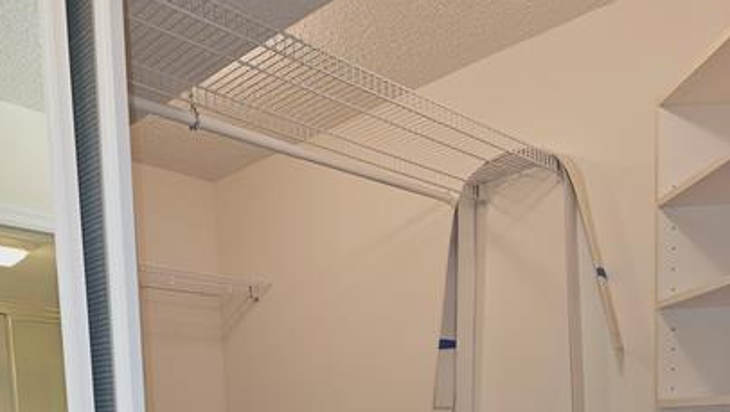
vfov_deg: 28.0
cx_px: 334
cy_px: 495
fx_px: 717
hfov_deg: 53.9
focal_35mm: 37
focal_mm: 6.3
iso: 100
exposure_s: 1/40
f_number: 1.7
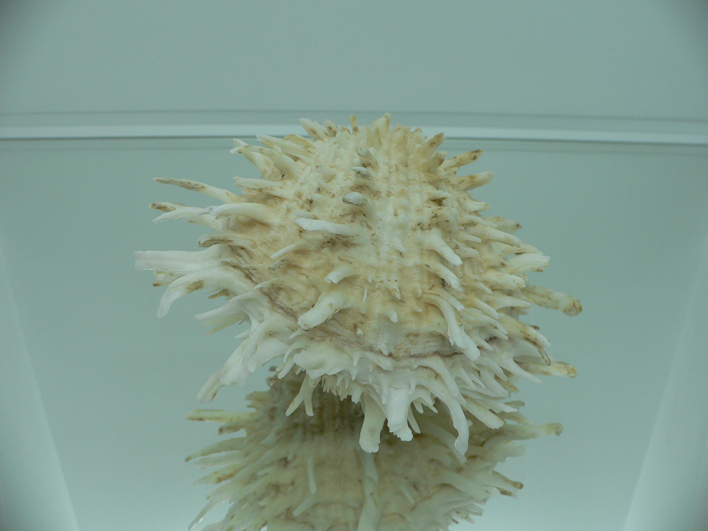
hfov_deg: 52.6
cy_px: 266
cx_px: 354
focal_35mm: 35
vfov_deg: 40.7
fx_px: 716
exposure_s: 1/80
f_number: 2.8
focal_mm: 4.6
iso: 80
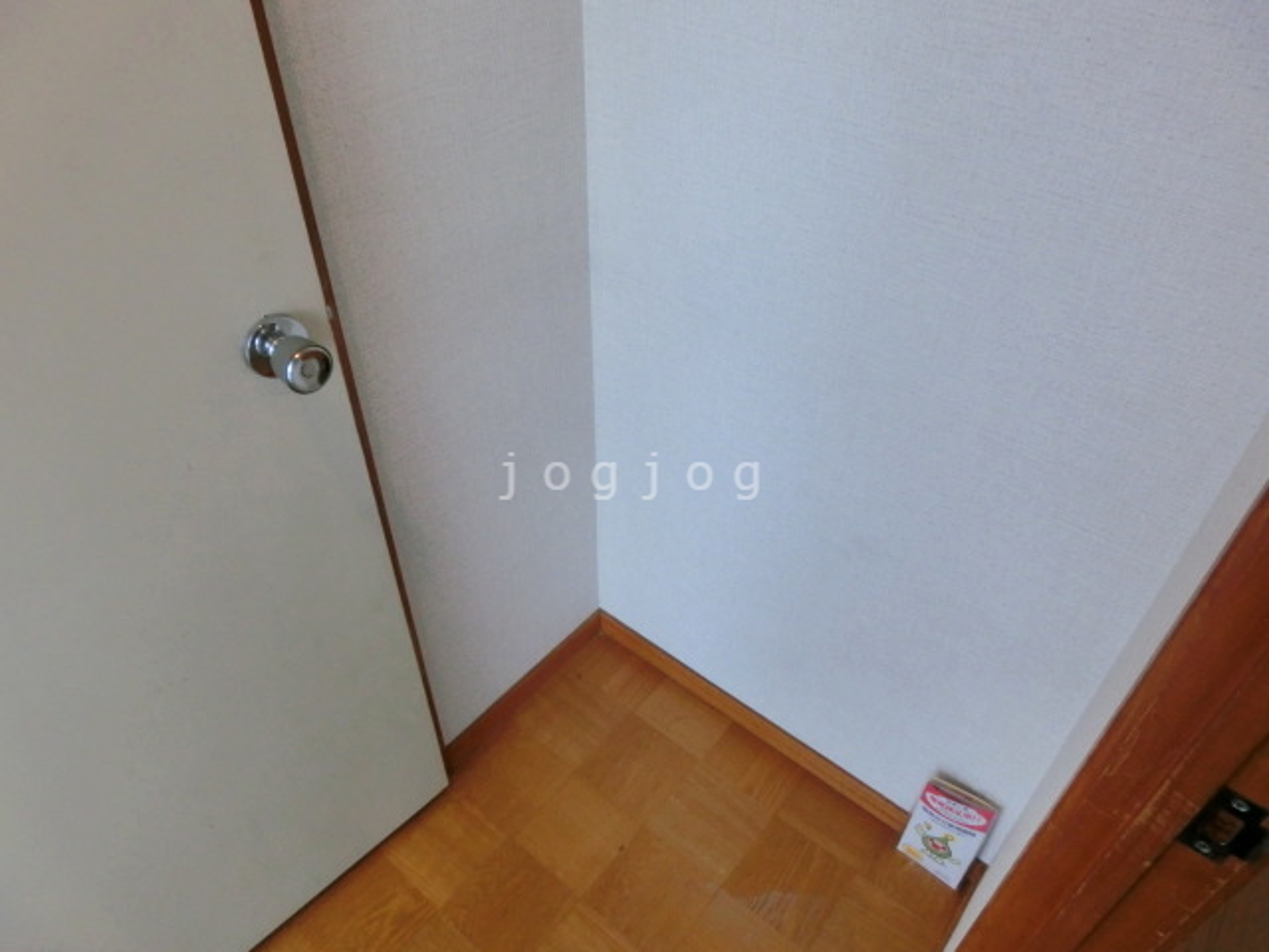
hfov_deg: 71.6
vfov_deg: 56.8
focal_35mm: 24
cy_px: 476
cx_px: 634
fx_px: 880
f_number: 3
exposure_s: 1/125
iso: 200
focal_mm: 4.24
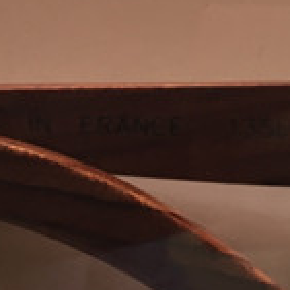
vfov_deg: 13.7
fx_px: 1204
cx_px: 136
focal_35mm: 127
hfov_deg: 13.7
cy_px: 149
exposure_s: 1/30
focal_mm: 4.15
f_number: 2.2
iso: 50
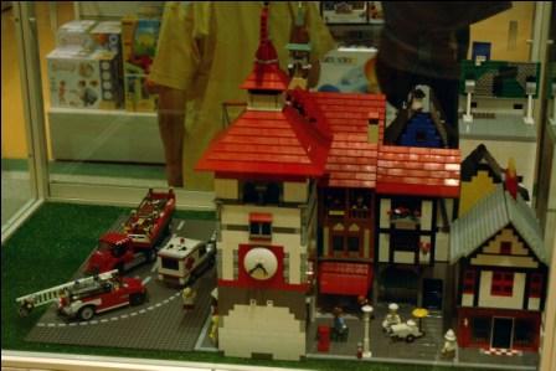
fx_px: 811
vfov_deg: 25.8
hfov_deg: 37.8
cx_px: 278
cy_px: 186
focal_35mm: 52
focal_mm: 35
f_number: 5
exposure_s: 1/100
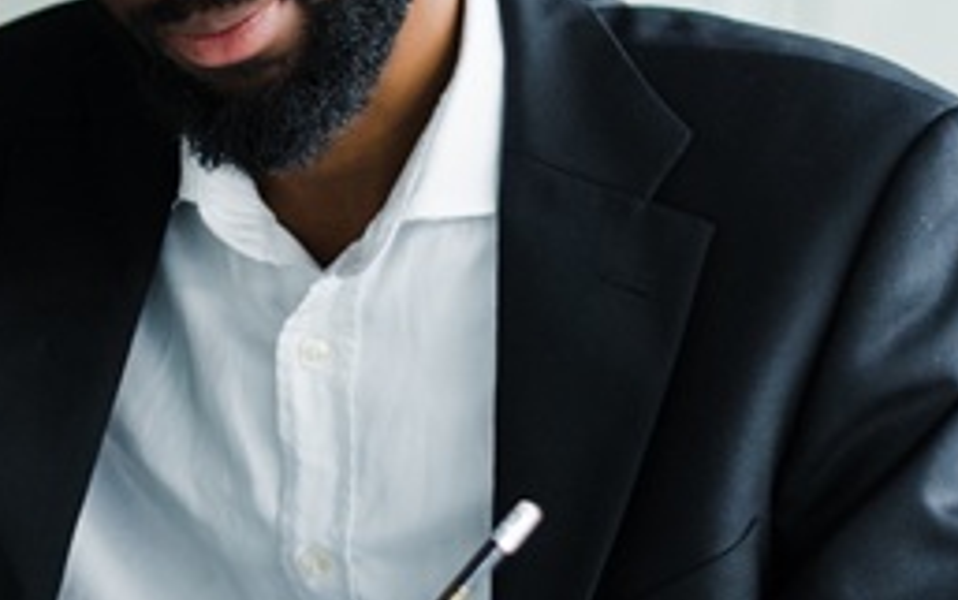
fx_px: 5173
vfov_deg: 6.6
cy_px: 203
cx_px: -250
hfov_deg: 10.4
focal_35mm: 198
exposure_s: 1/160
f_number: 2.2
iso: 320
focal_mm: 50
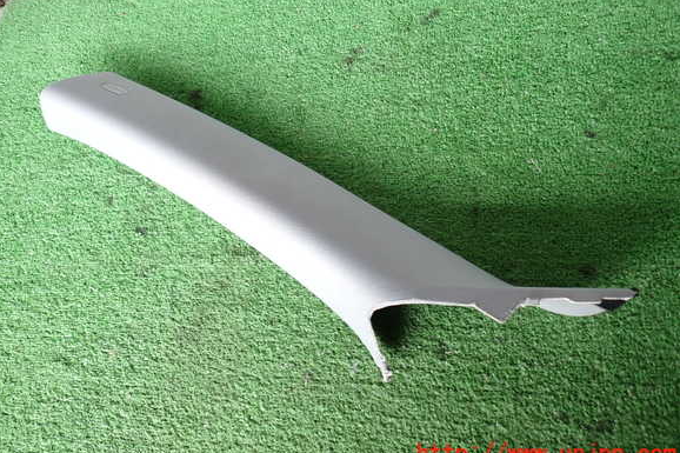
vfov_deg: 47.8
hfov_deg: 67.4
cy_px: 205
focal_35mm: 27
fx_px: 510
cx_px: 329
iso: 160
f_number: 2
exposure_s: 1/60
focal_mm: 4.5
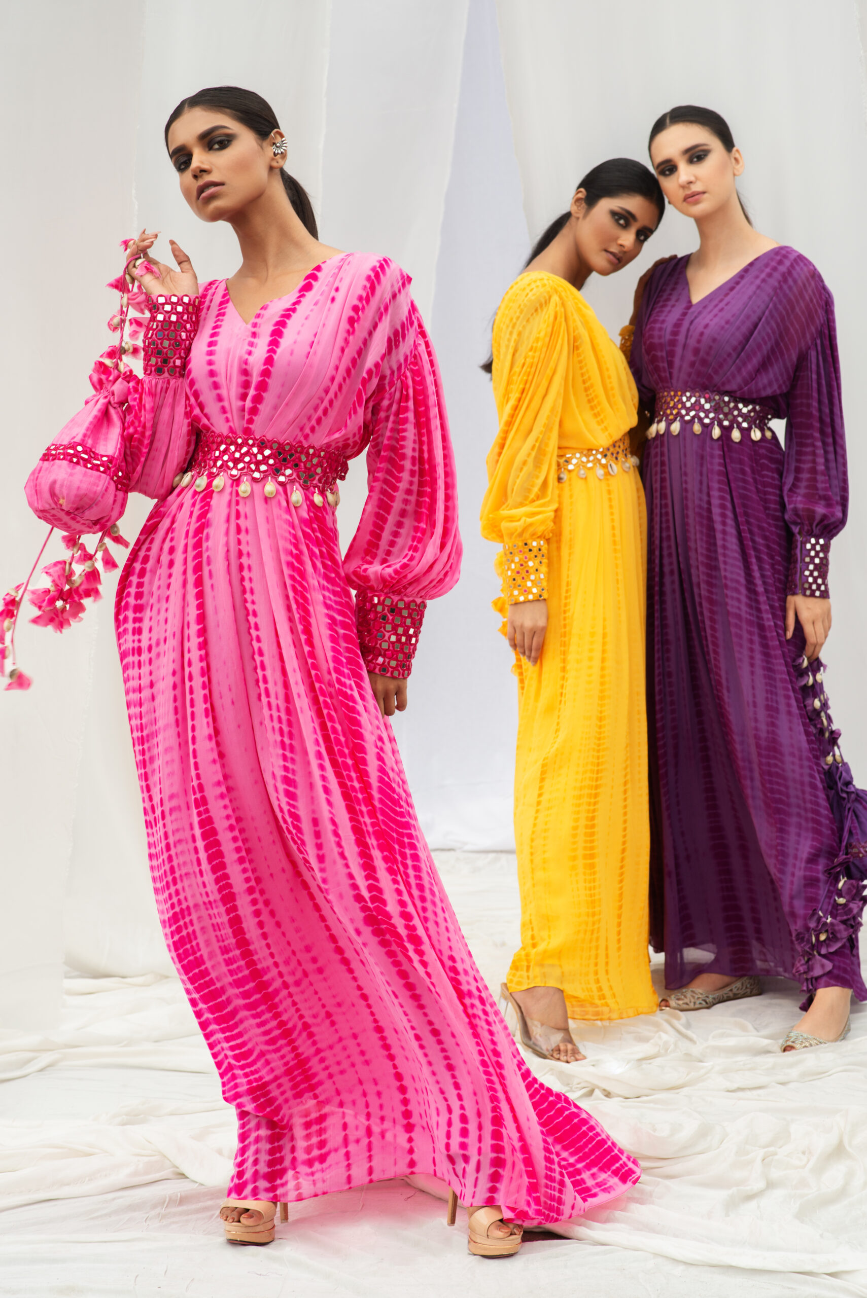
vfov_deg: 23.9
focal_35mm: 85
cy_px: 649
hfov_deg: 16.1
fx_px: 3067
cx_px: 434
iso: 250
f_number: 7.1
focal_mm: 85
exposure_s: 1/160
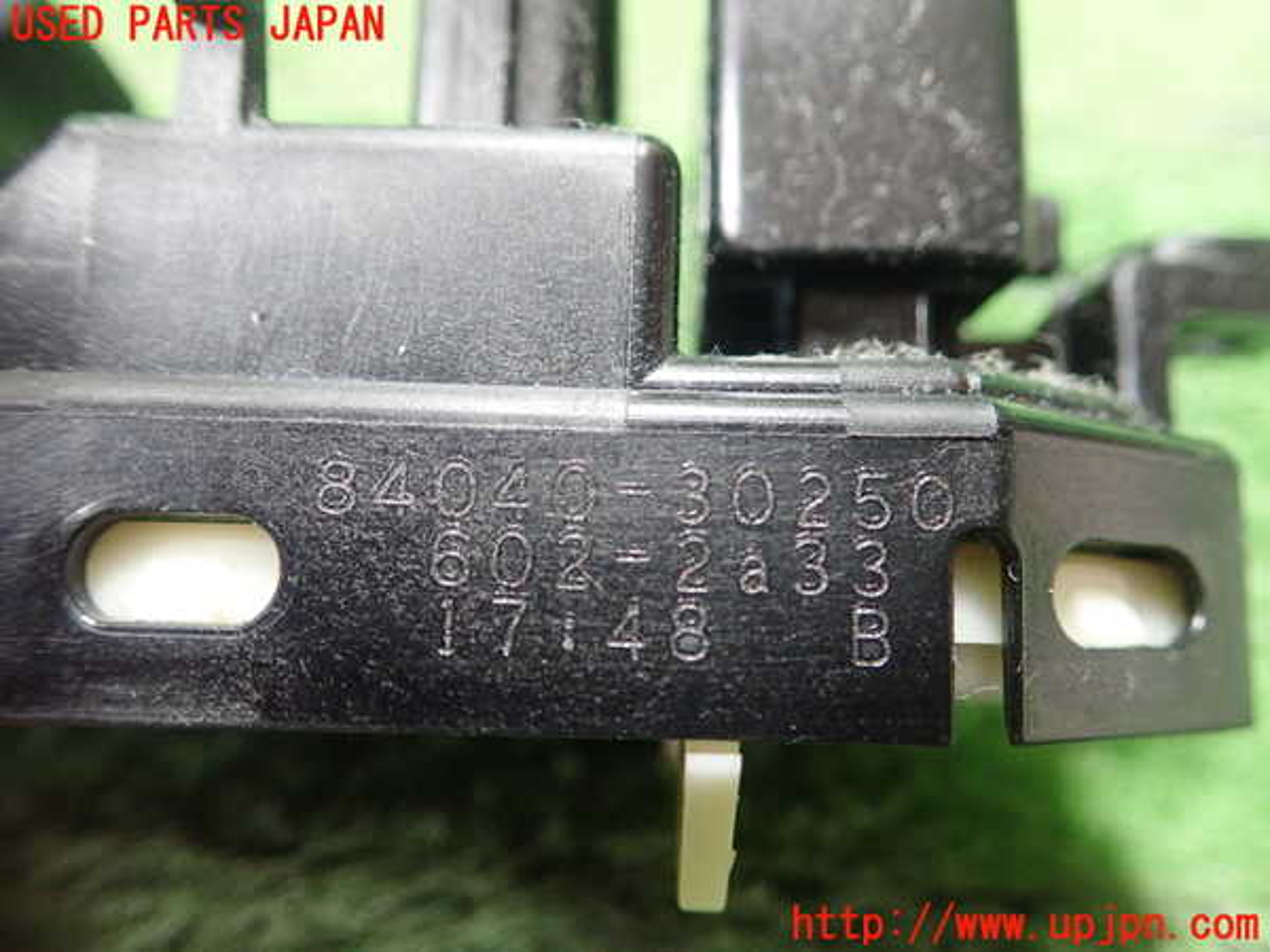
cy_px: 476
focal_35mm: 30
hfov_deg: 60.0
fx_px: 1101
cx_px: 635
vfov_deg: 46.8
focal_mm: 5.5
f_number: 2.3
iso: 800
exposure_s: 1/50
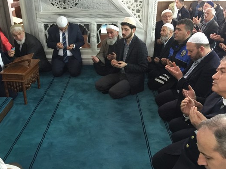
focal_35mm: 37
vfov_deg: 38.5
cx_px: 111
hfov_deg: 50.2
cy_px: 102
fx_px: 241
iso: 125
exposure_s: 1/8
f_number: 2.2
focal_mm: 4.15
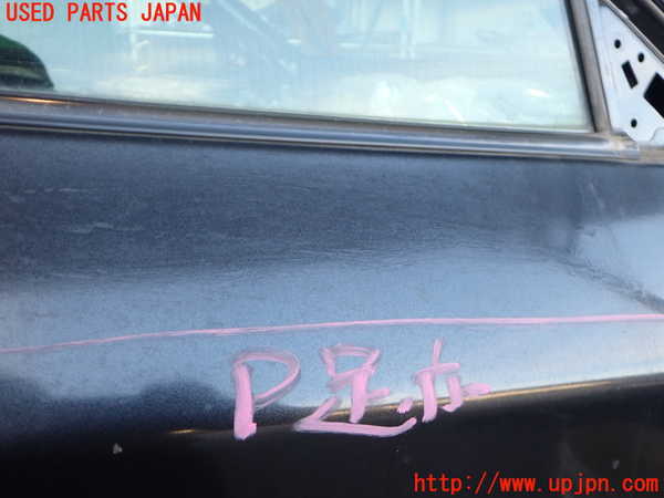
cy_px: 249
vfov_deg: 46.8
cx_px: 332
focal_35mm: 30
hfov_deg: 60.0
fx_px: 575
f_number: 2.3
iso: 200
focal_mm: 5.4
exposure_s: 1/100
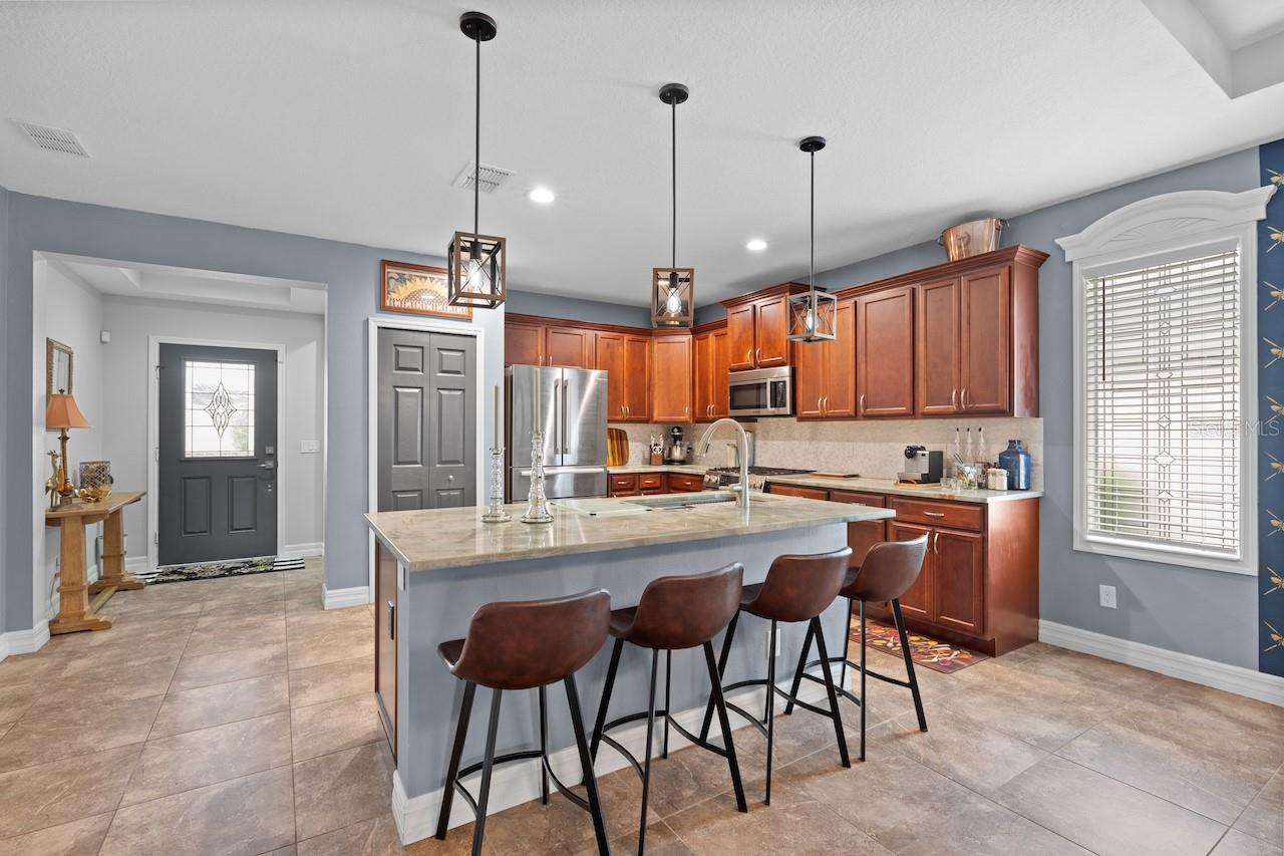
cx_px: 642
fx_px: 571
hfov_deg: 96.7
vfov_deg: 73.7
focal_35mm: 16
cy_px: 428
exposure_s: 4
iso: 250
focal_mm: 16
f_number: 9
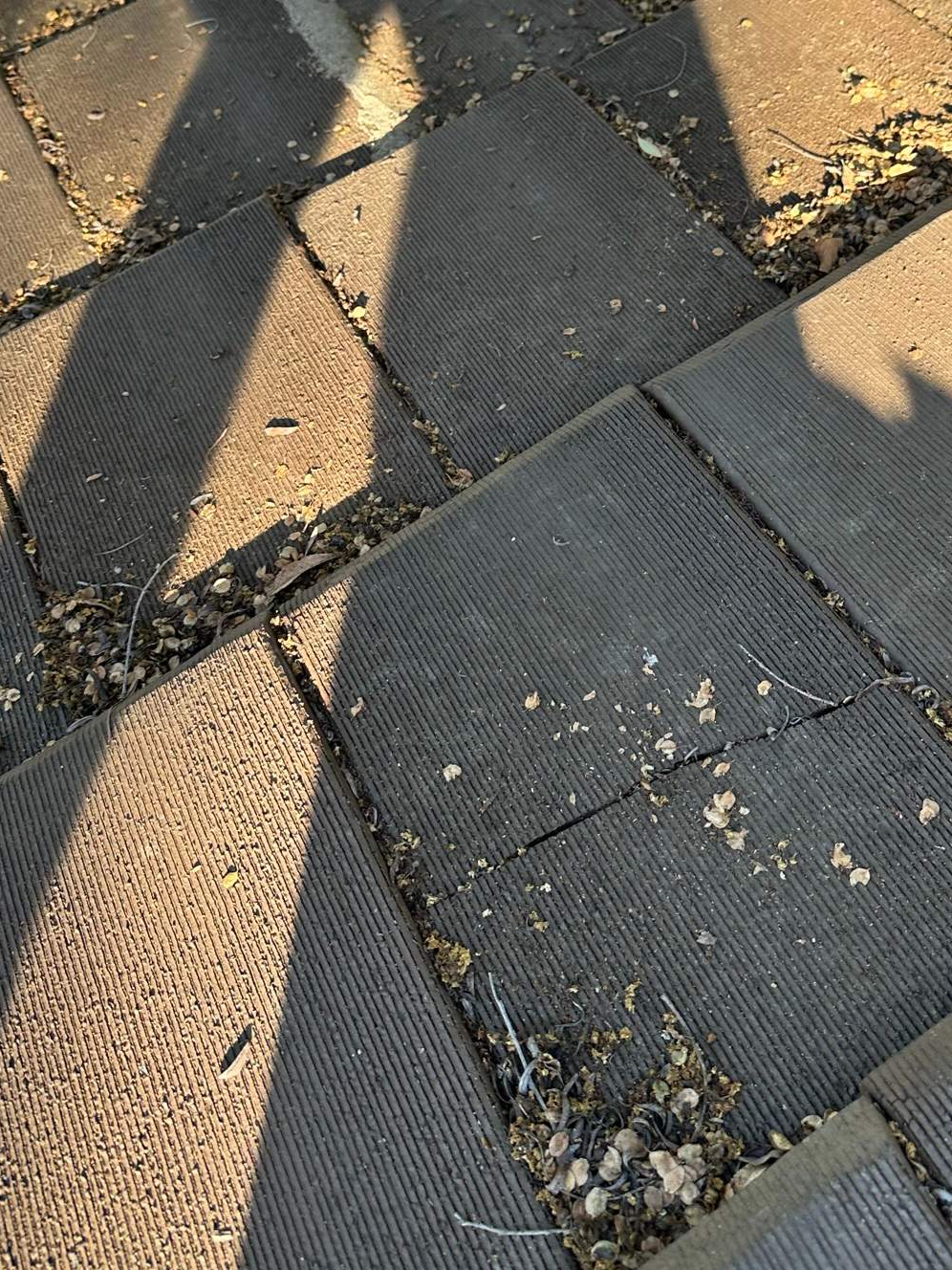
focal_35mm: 37
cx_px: 640
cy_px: 367
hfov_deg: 38.2
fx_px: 1357
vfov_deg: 48.8
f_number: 1.78
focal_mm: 6.86
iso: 80
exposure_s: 1/369
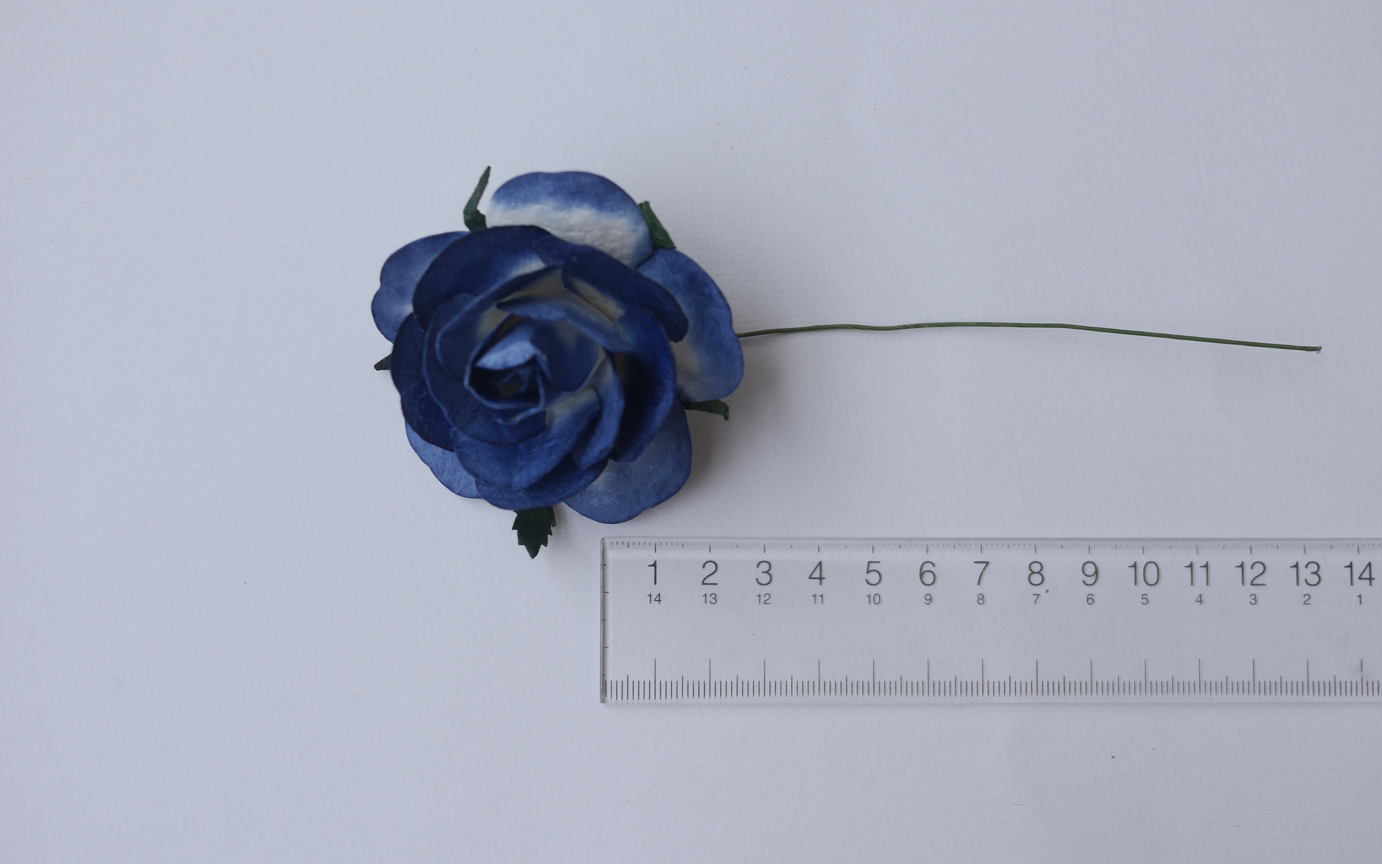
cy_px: 441
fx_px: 1620
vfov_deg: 29.9
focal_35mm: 43
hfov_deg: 46.2
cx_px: 690
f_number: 3.2
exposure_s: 1/320
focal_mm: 20
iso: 200
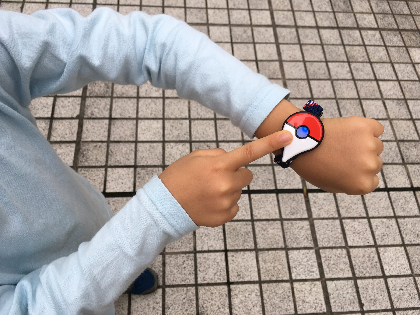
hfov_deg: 61.7
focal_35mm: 29
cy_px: 158
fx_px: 352
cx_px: 210
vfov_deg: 48.2
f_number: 2.2
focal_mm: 4.15
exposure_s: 1/282
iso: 25
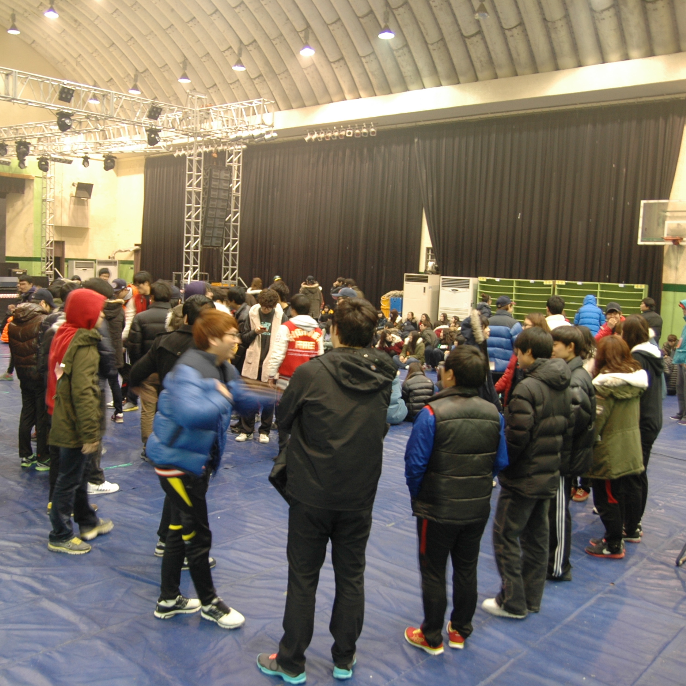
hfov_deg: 50.1
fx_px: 732
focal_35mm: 33
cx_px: 294
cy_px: 343
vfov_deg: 50.2
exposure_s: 1/8
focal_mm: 17
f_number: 2.8
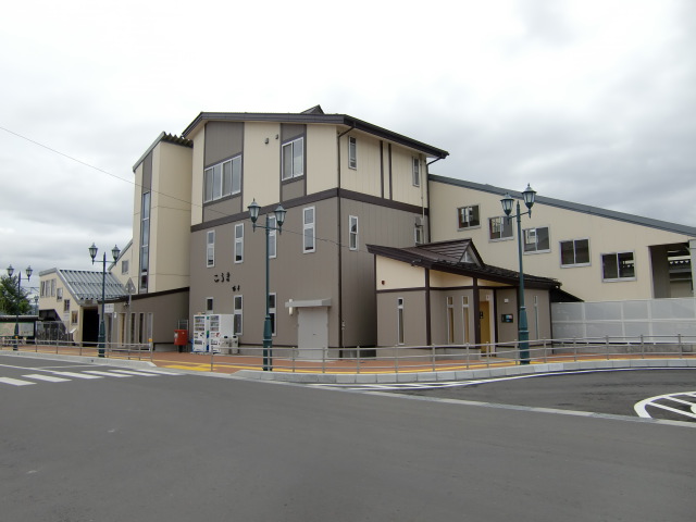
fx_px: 563
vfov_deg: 49.7
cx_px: 348
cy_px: 261
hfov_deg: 63.4
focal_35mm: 28
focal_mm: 4.9
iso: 64
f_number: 2.6
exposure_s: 1/1000
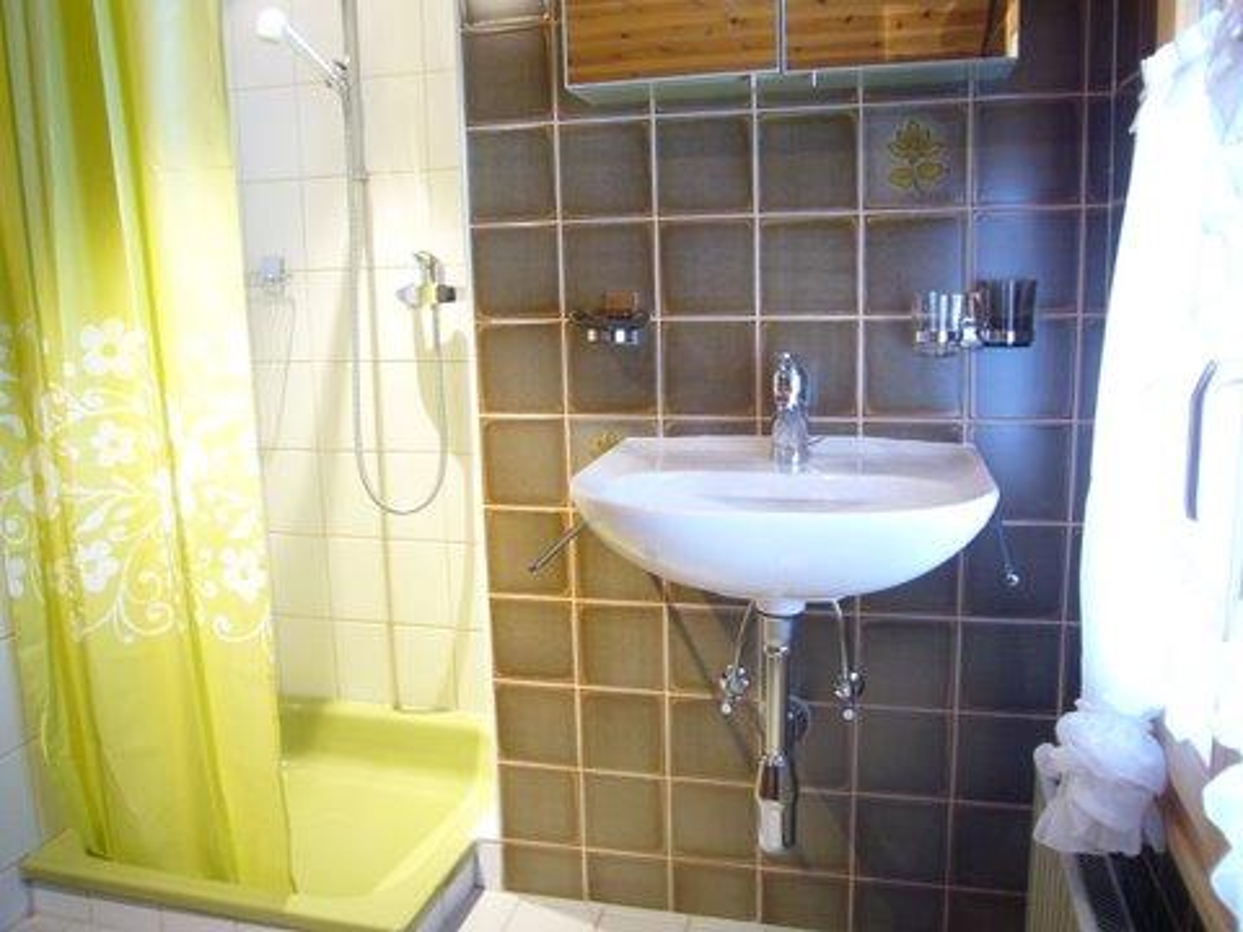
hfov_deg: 63.4
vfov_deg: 49.7
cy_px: 466
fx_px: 1005
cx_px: 622
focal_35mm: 28
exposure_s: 1/8
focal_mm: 4.6
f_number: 2.8
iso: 160
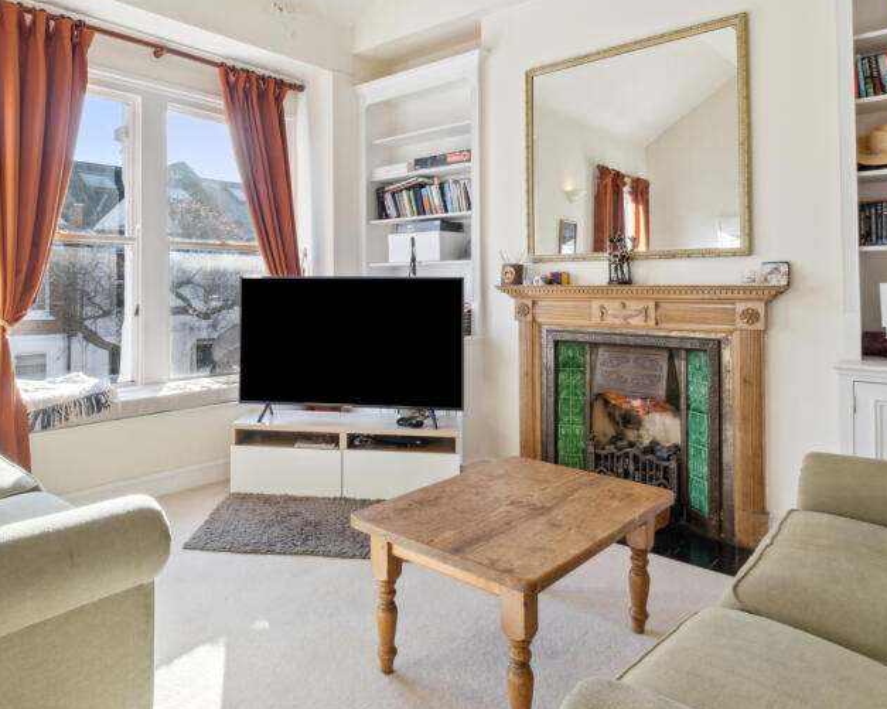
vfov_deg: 60.1
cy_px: 268
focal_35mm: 23
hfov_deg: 71.5
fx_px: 604
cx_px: 338
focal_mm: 10
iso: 640
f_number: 8
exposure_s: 1/125
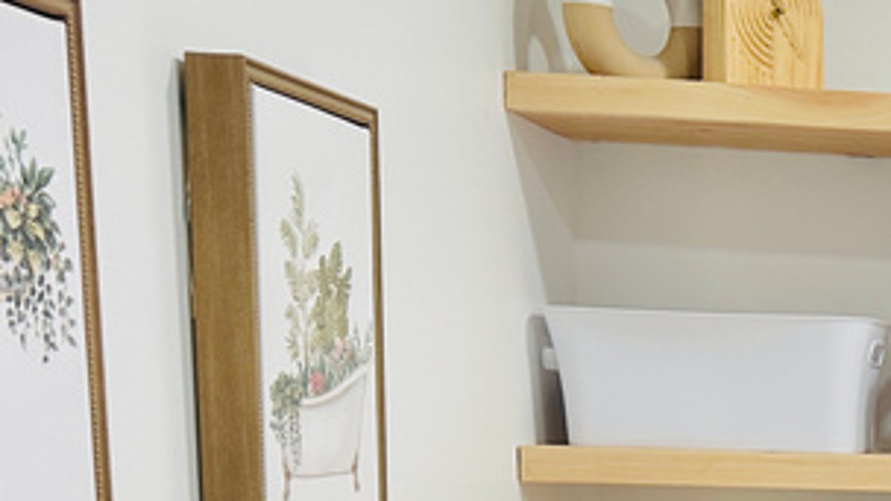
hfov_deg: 19.8
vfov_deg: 13.3
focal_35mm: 88
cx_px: 1454
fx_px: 2079
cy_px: 656
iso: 100
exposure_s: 1/121
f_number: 1.78
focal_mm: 6.86
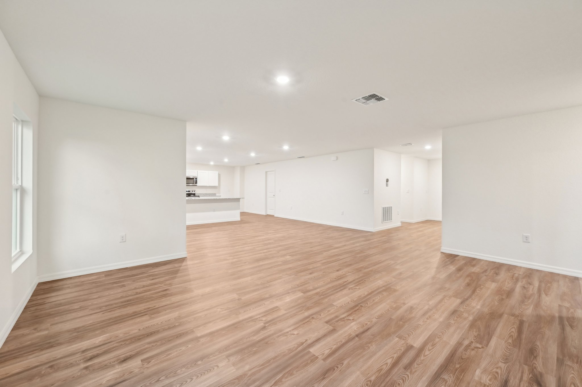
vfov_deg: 81.1
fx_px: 226
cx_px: 291
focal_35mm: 14
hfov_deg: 104.3
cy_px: 194
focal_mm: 14
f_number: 8
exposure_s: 1/8
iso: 400
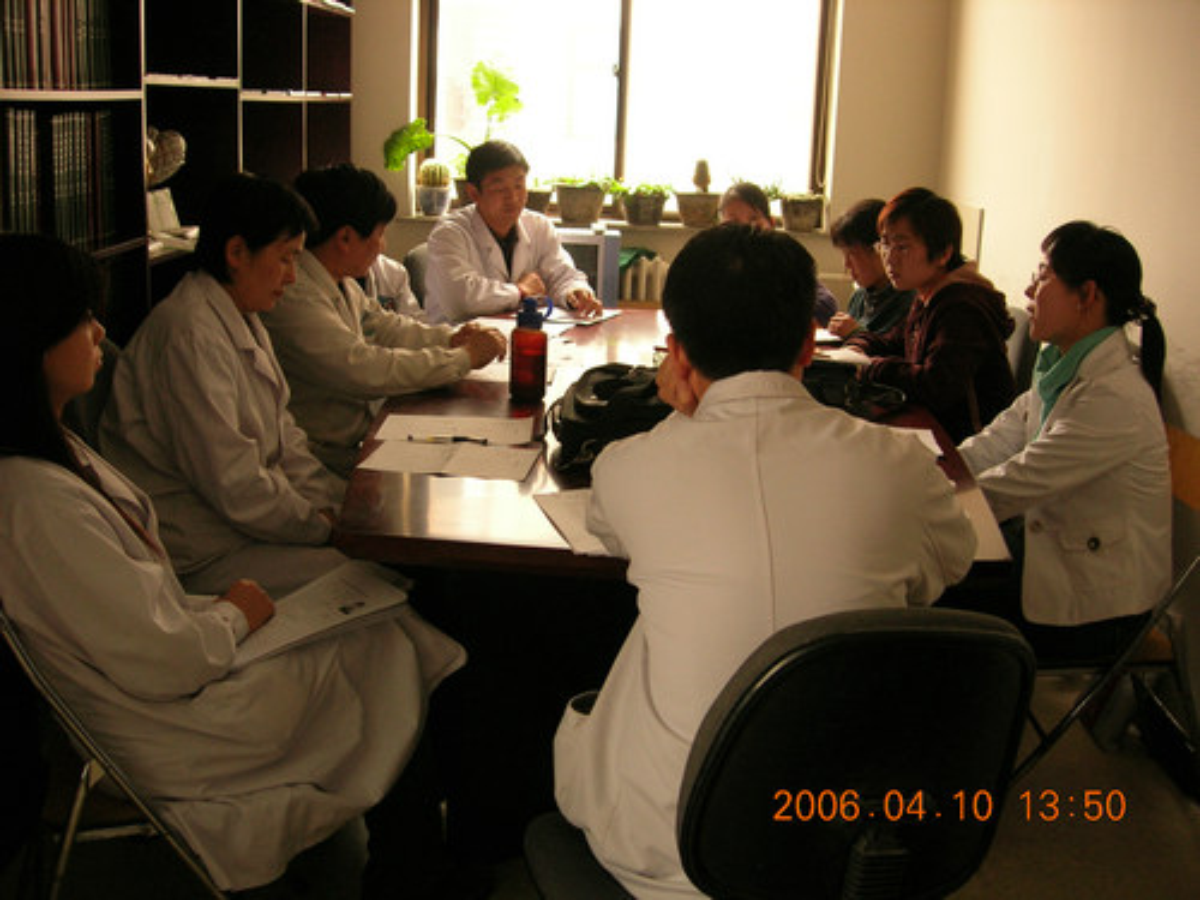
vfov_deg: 37.7
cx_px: 600
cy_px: 450
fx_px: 1317
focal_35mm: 38
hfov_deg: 49.0
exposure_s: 1/62.3
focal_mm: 7.8
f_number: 2.8
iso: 200
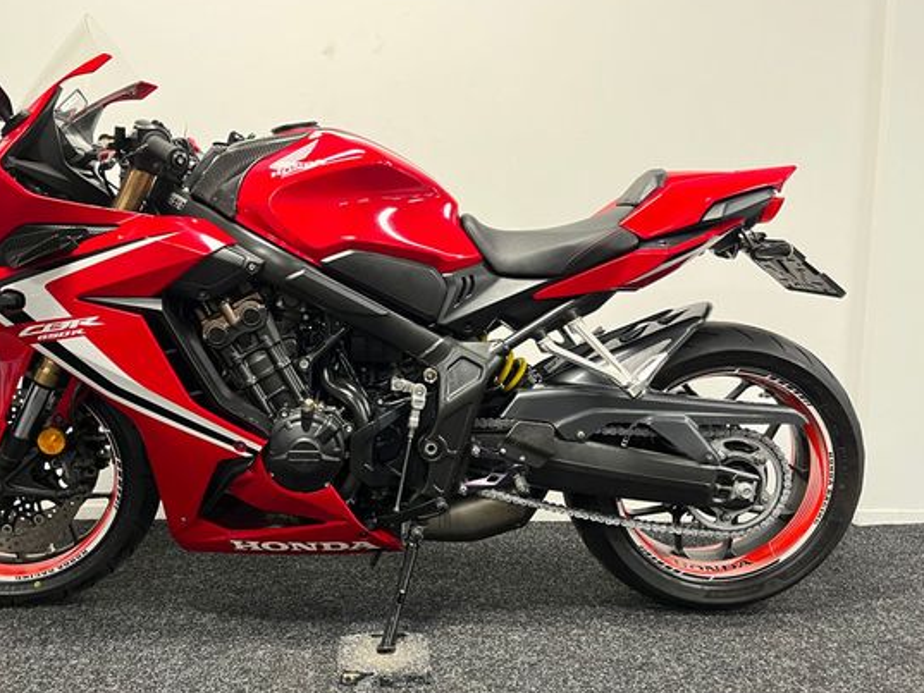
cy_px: 363
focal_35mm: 31
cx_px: 382
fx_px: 828
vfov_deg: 45.4
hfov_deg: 58.0
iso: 500
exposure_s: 1/33
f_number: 1.6
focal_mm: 5.1
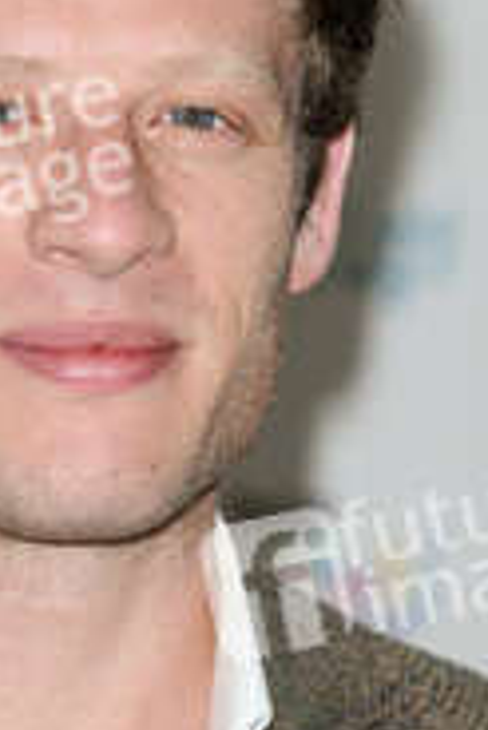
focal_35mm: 423
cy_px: 369
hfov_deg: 3.3
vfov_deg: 4.9
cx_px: 46
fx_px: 8584
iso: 320
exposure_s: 1/200
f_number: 4.5
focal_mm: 130
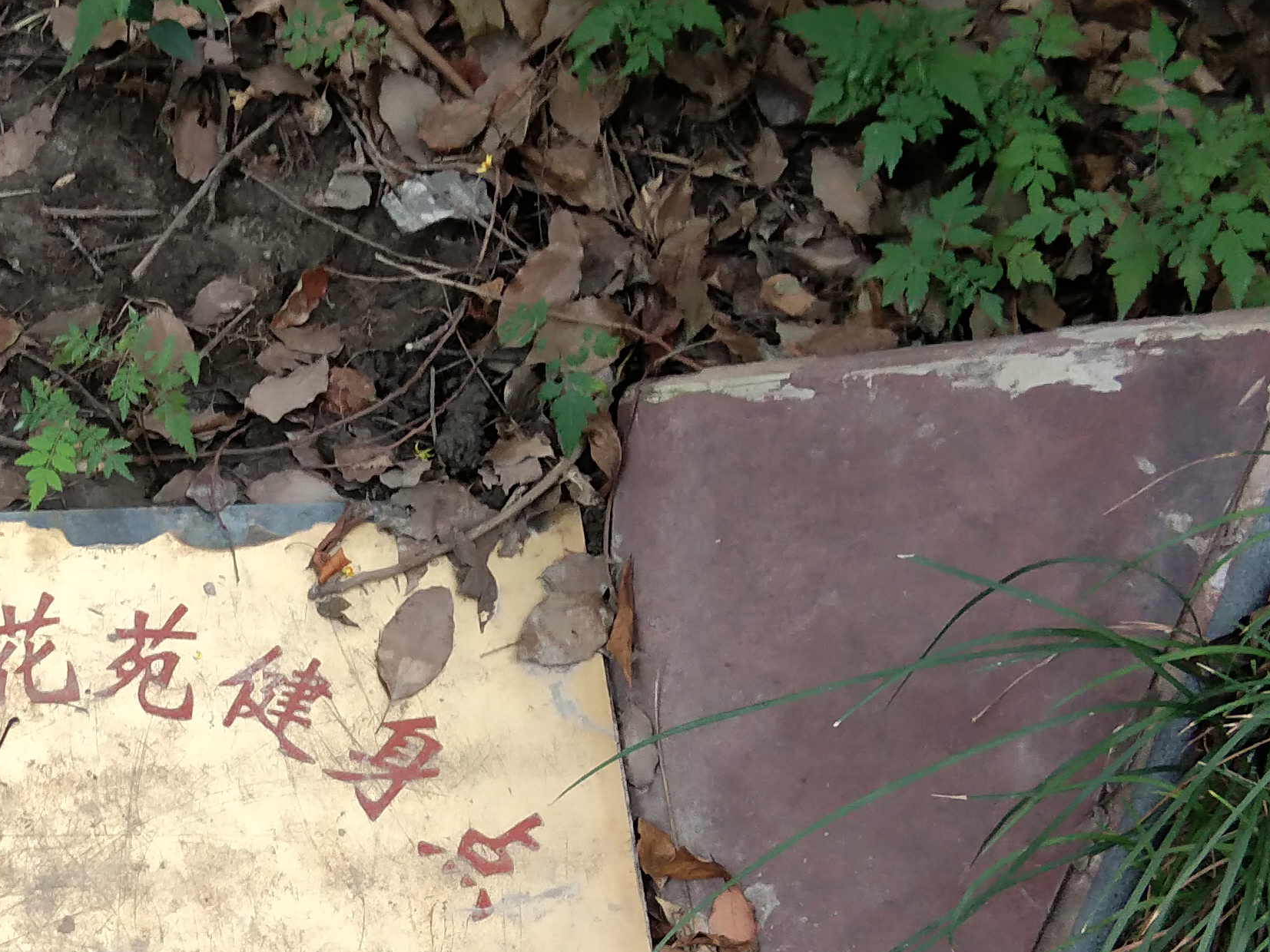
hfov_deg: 24.3
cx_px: 128
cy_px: 717
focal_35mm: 78
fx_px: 2862
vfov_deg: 18.8
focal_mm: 3.69
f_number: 2.2
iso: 160
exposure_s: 1/50
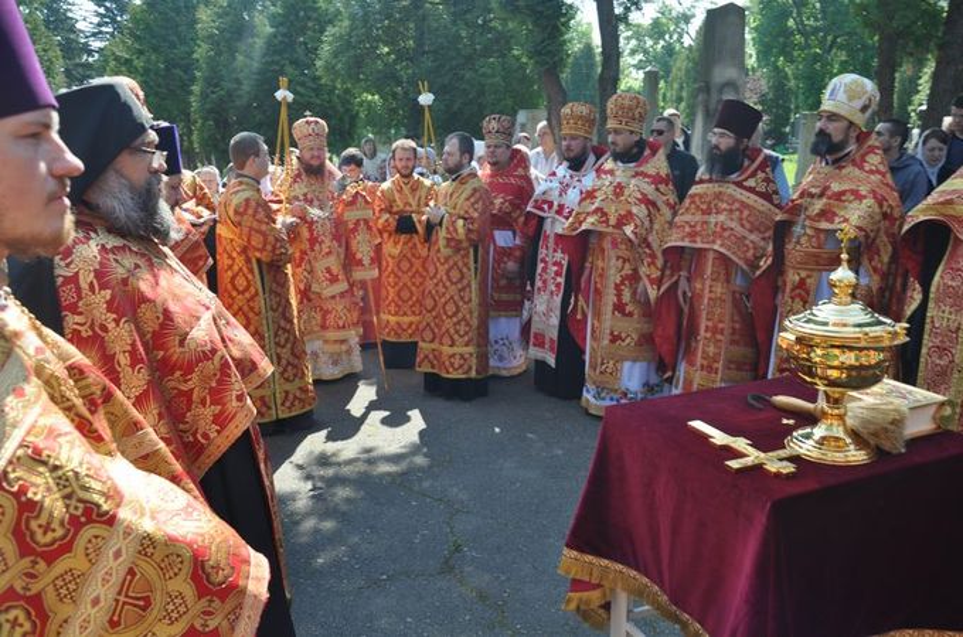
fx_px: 841
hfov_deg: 59.6
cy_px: 318
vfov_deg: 41.5
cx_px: 482
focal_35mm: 32
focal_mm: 21
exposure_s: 1/200
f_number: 7.1
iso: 200
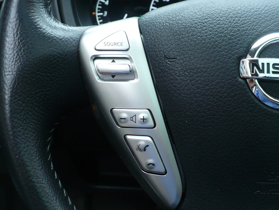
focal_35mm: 42
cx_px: 140
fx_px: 339
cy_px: 105
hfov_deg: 44.8
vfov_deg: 34.3
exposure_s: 1/30
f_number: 2.8
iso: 100
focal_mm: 6.1
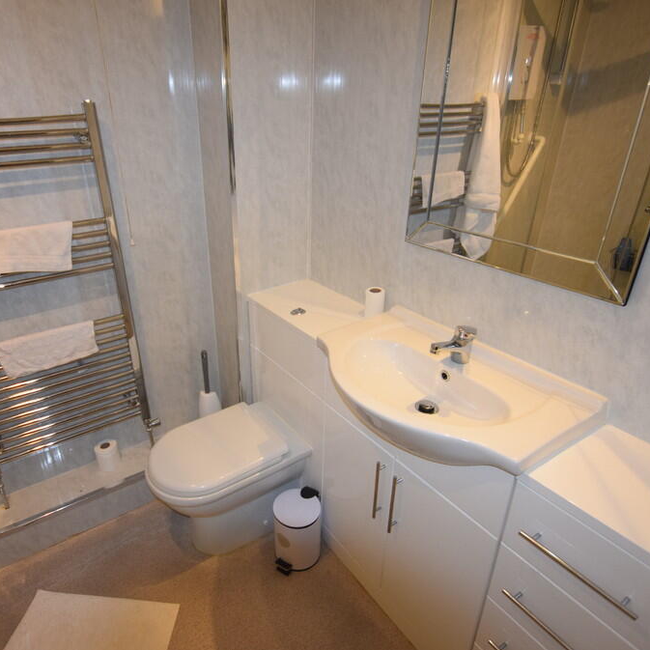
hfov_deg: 68.4
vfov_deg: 68.8
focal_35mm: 22
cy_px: 322
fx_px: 474
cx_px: 273
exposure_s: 1/100
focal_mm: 11.5
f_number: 5
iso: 800
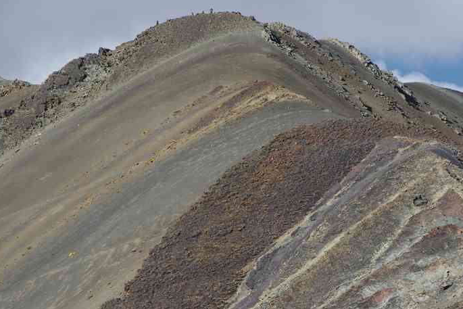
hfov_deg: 6.3
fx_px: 4219
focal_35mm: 328
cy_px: 170
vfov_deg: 4.2
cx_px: 244
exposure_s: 1/200
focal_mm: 150
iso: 200
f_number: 9
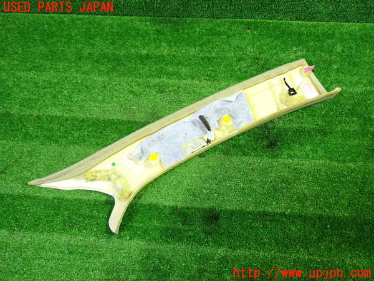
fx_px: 324
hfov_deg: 60.0
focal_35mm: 30
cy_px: 140
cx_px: 187
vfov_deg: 46.8
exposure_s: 1/30
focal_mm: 5.4
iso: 500
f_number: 2.3
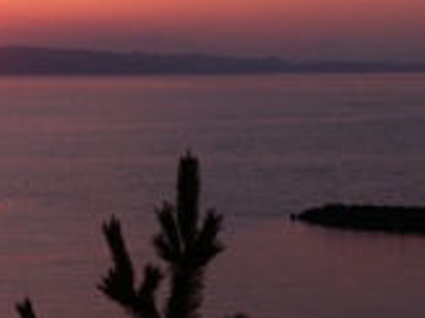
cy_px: 160
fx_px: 2037
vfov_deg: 8.9
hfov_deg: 11.6
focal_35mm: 166
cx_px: -112
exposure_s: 1/125
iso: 50
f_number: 3.5
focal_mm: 11.5
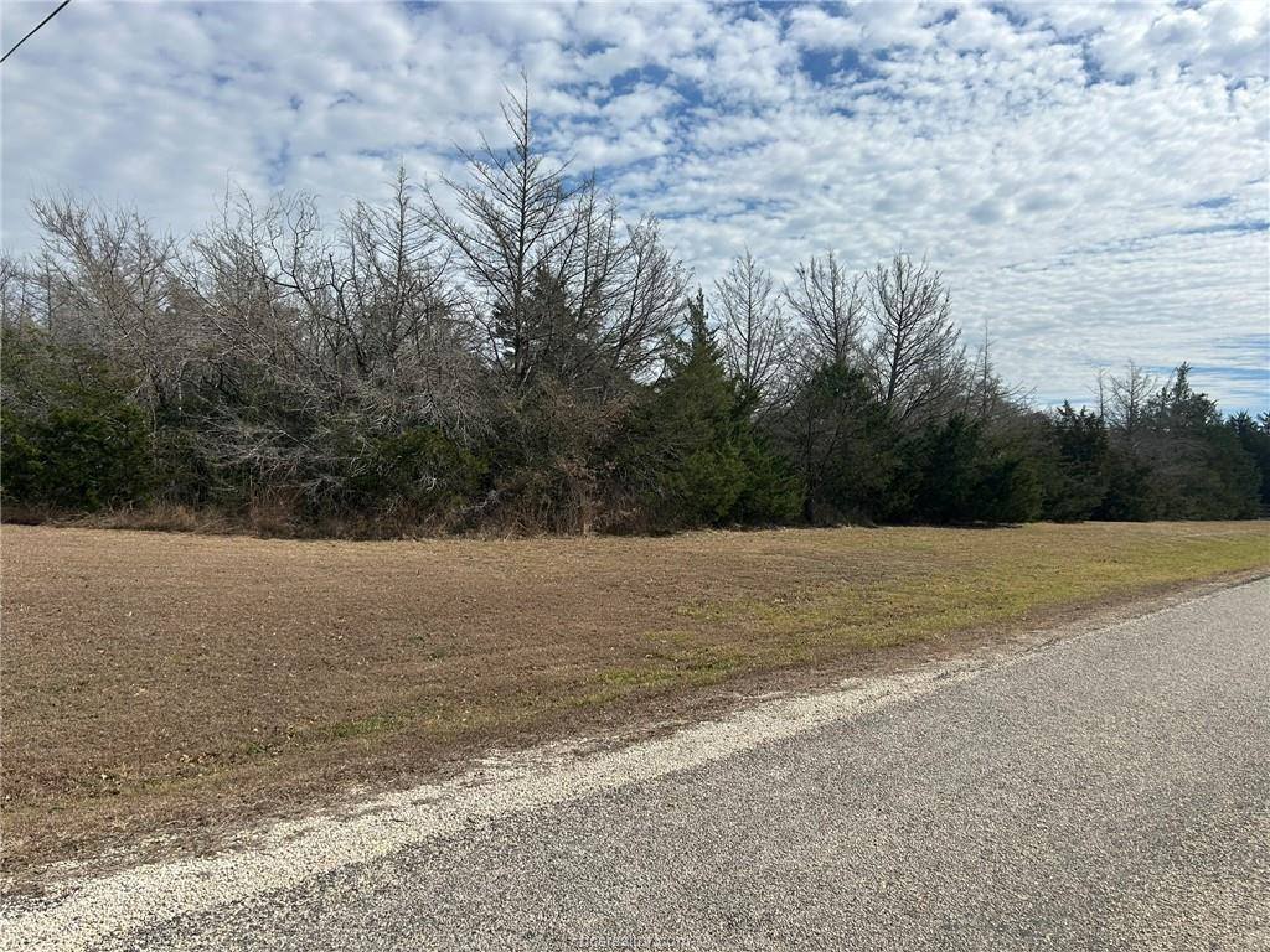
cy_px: 476
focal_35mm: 26
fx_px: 954
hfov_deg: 67.3
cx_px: 635
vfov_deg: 53.1
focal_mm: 5.7
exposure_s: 1/6993
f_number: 1.5
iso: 50
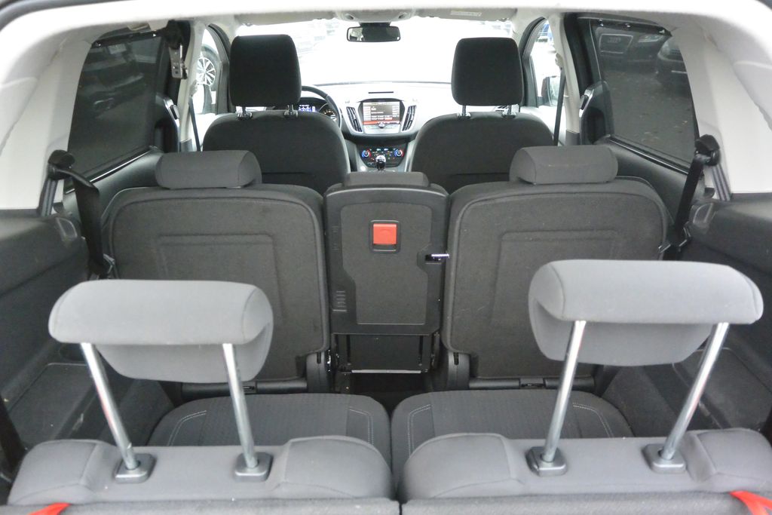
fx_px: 622
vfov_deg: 45.0
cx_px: 386
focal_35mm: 29
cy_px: 258
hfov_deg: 63.7
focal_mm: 11
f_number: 3.5
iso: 2500
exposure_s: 1/30
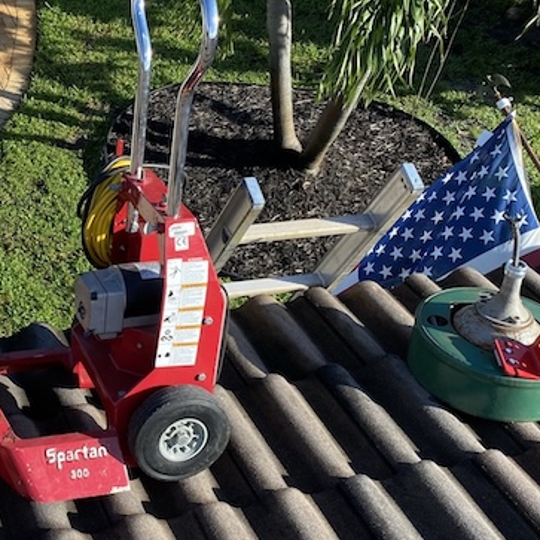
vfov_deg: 30.0
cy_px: 213
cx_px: 15
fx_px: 1006
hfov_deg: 28.4
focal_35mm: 57
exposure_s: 1/1316
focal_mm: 4.25
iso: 32
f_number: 1.8
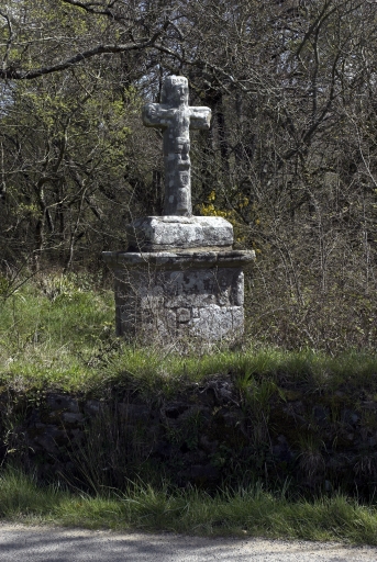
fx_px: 1057
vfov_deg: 29.8
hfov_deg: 20.2
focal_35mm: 68
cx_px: 188
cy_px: 281
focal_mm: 45
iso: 100
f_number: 11
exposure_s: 1/125
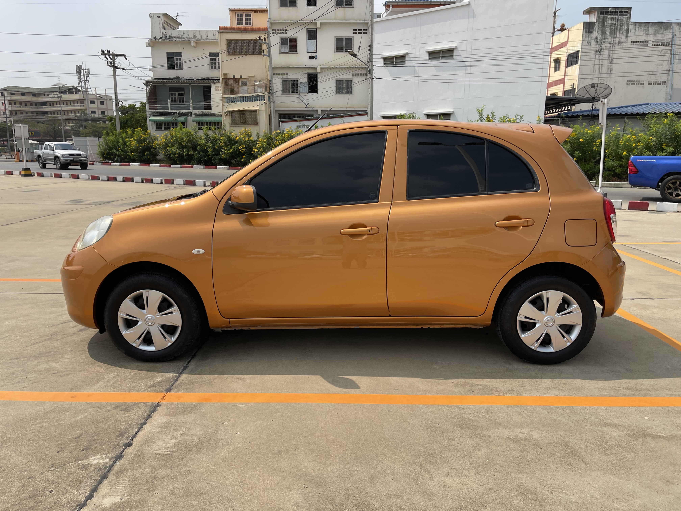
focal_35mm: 25
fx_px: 492
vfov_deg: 54.9
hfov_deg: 69.4
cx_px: 340
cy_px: 256
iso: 32
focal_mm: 5.1
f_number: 1.6
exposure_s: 1/4202
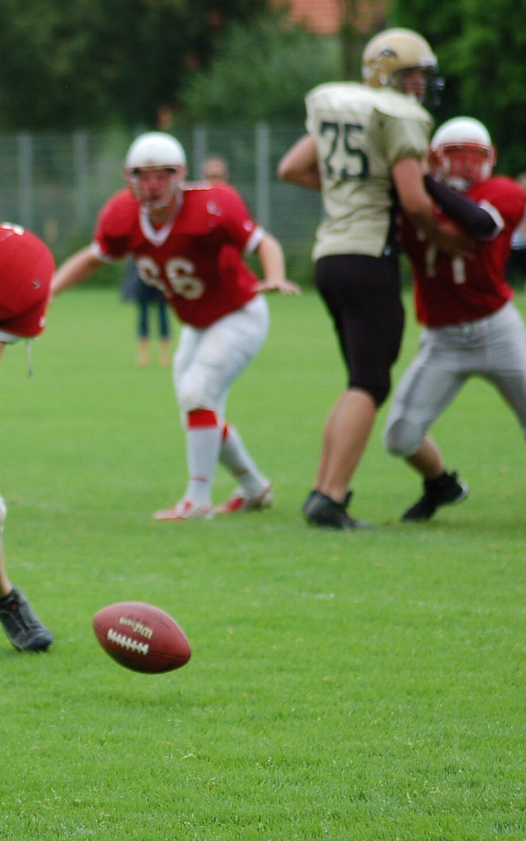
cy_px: 420
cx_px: 9
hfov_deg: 4.2
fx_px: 7149
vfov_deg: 6.7
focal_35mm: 312
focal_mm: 135
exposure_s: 1/1000
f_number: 4.5
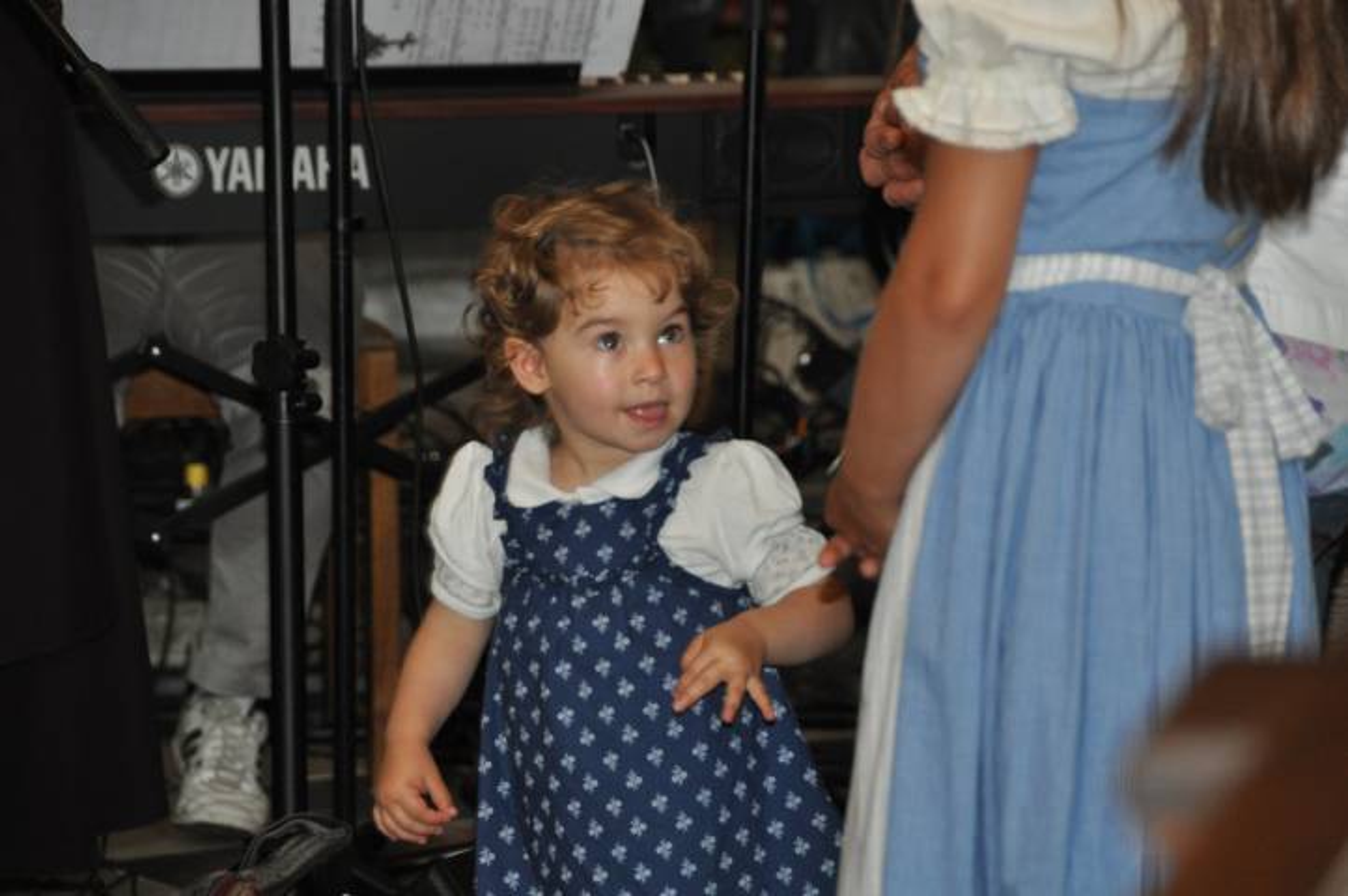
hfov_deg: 6.9
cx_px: 674
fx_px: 11223
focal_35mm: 300
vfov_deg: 4.6
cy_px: 448
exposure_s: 1/60
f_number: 5.6
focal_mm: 200
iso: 800
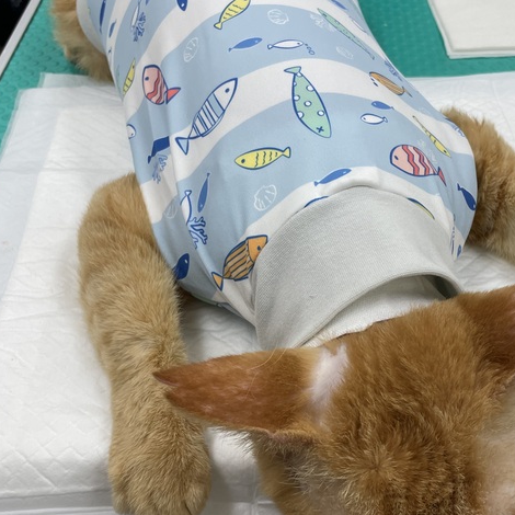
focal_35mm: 48
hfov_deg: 35.2
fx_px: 808
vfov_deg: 35.1
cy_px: 327
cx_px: 319
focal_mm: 4.2
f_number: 1.6
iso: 40
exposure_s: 1/120
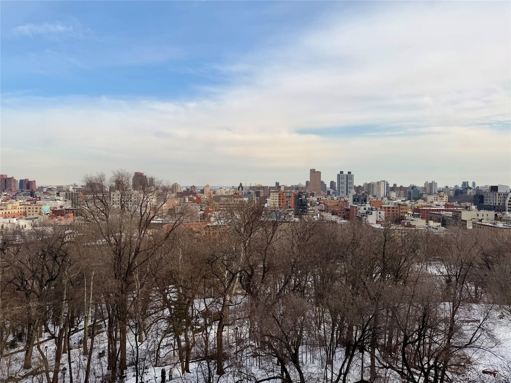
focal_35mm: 24
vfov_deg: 56.8
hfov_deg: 71.6
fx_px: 354
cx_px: 256
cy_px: 192
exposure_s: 1/3953
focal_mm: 6.76
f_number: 1.78
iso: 80
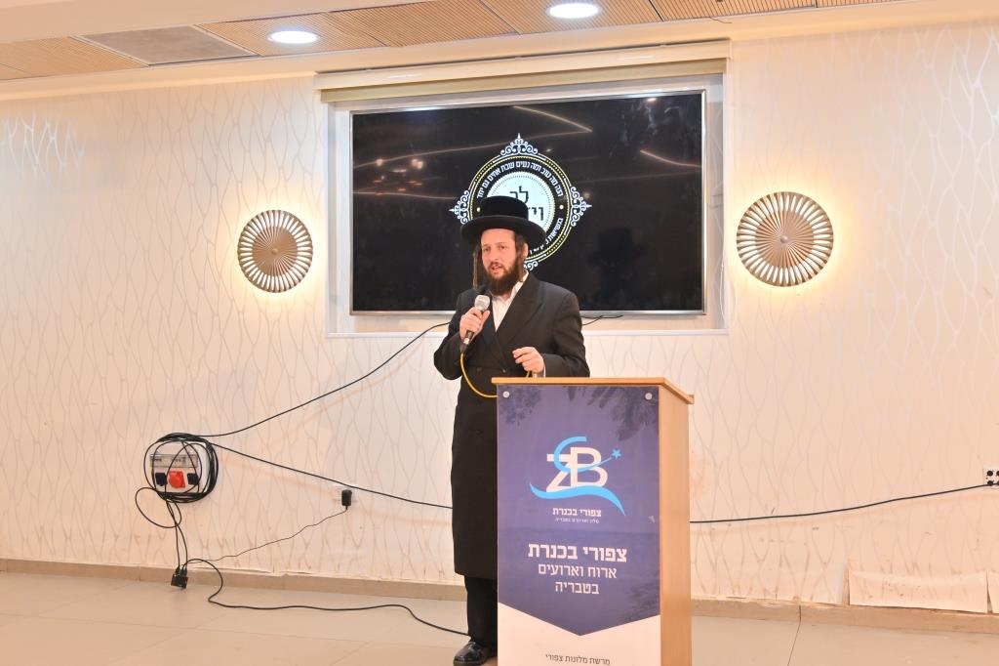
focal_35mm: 42
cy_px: 333
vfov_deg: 31.9
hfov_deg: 46.4
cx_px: 500
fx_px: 1165
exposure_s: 1/125
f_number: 4
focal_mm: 28
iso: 640
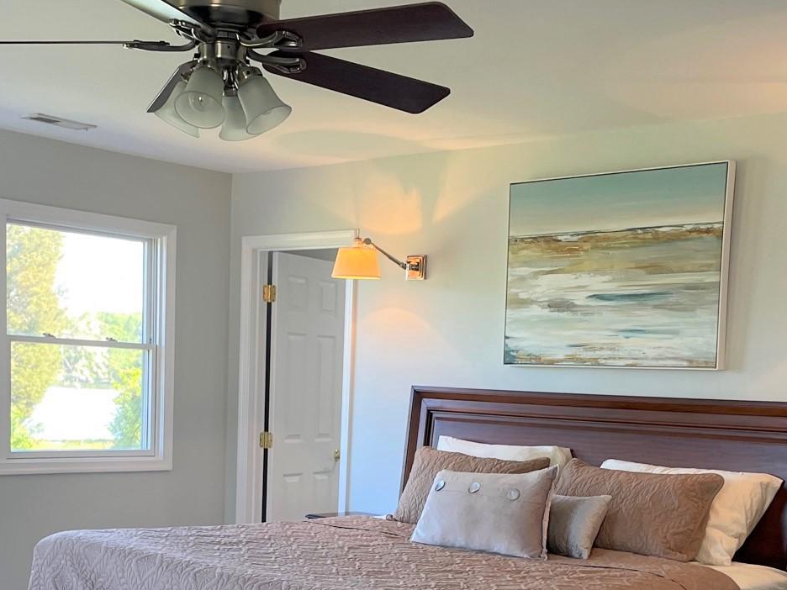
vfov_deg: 25.4
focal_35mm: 56
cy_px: 513
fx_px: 1273
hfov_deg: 34.3
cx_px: 376
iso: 100
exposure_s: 1/120
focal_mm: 4.2
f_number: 1.6
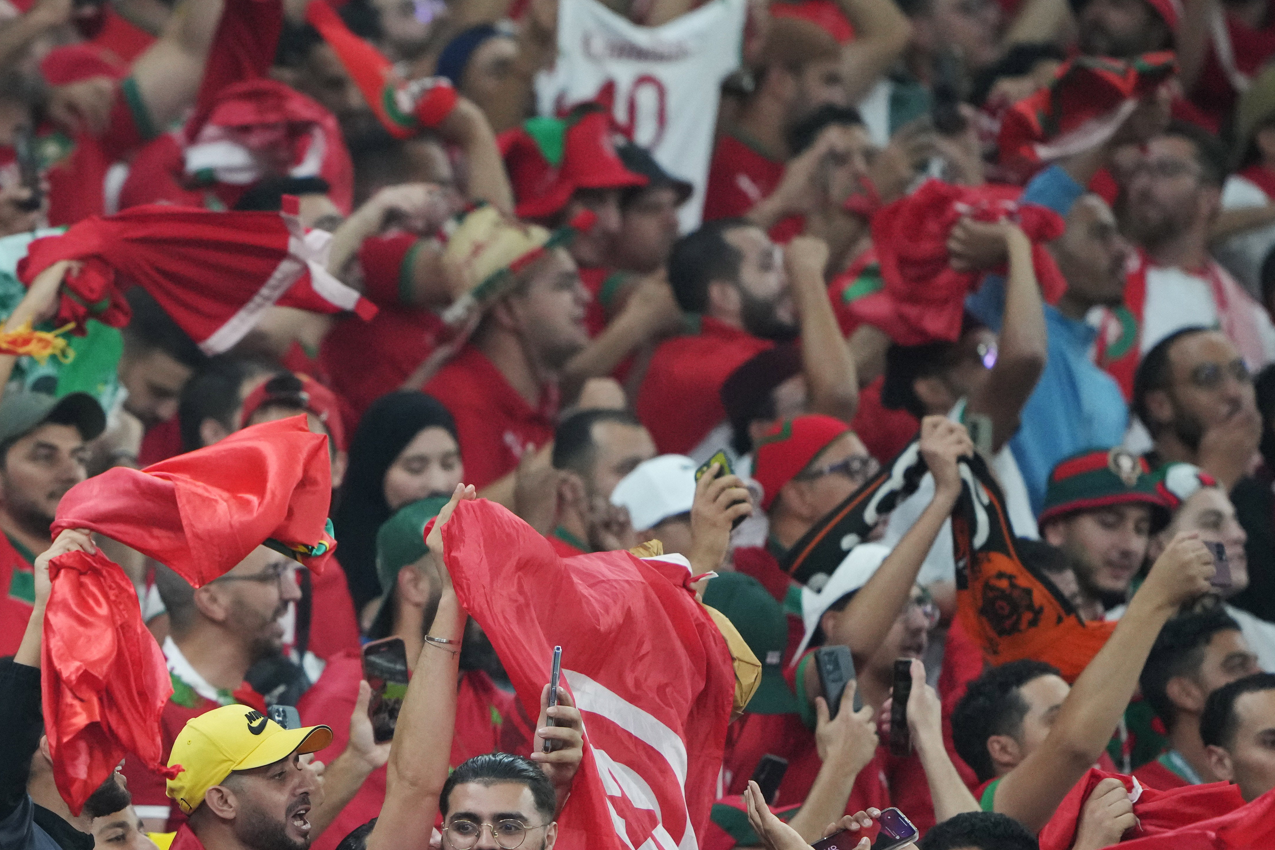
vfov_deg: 1.7
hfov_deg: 2.6
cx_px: 25
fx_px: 28119
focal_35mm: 794
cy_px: 572
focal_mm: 400
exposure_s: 1/2000
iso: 5000
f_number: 2.8
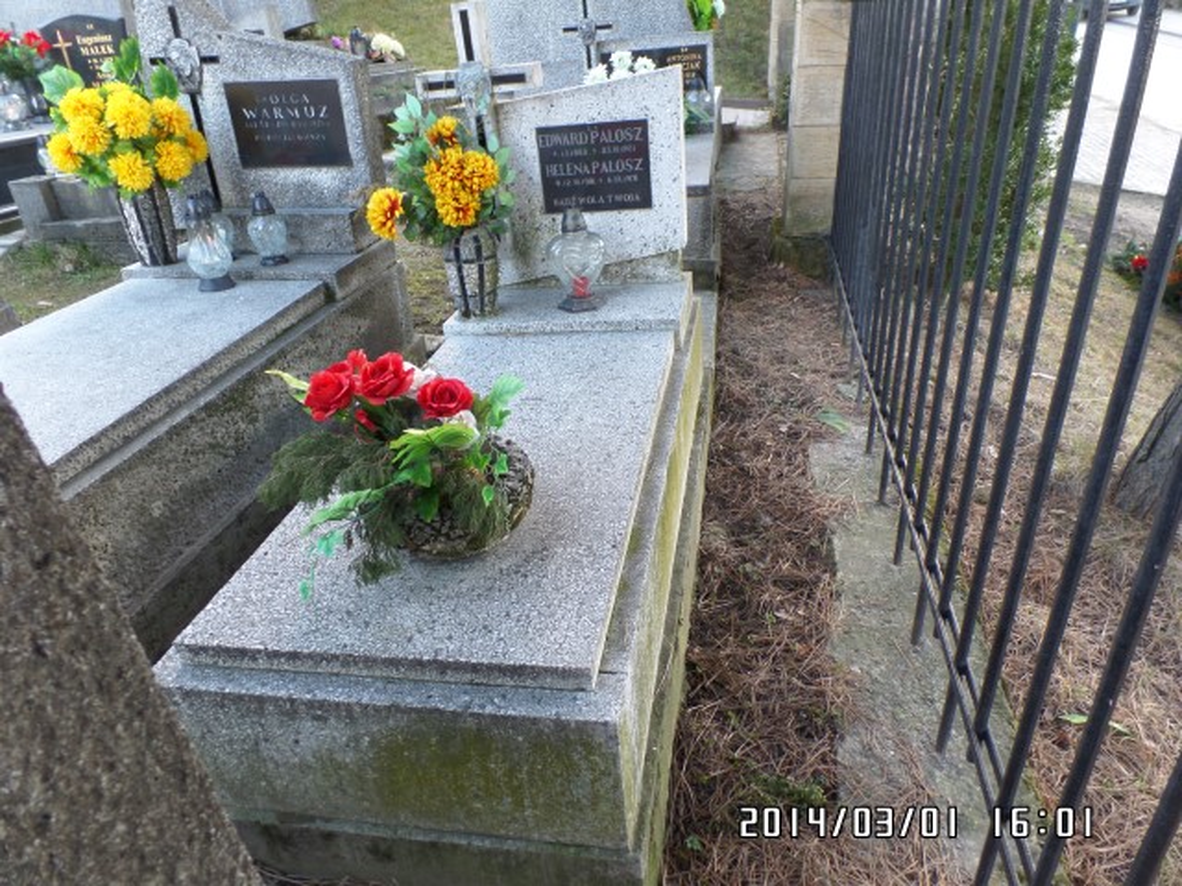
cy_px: 443
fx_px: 785
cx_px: 591
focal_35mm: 23
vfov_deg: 58.9
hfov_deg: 73.9
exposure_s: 1/30
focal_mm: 4.1
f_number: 2.8
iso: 100
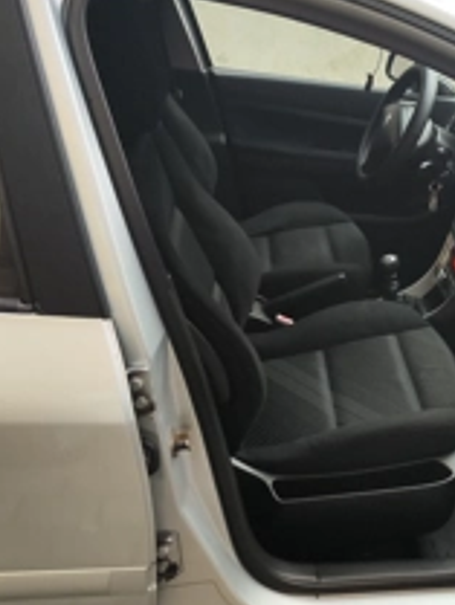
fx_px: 770
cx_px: 406
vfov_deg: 42.9
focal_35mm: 44
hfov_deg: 31.4
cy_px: 275
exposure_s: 1/100
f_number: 1.69
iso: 256
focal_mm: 7.01
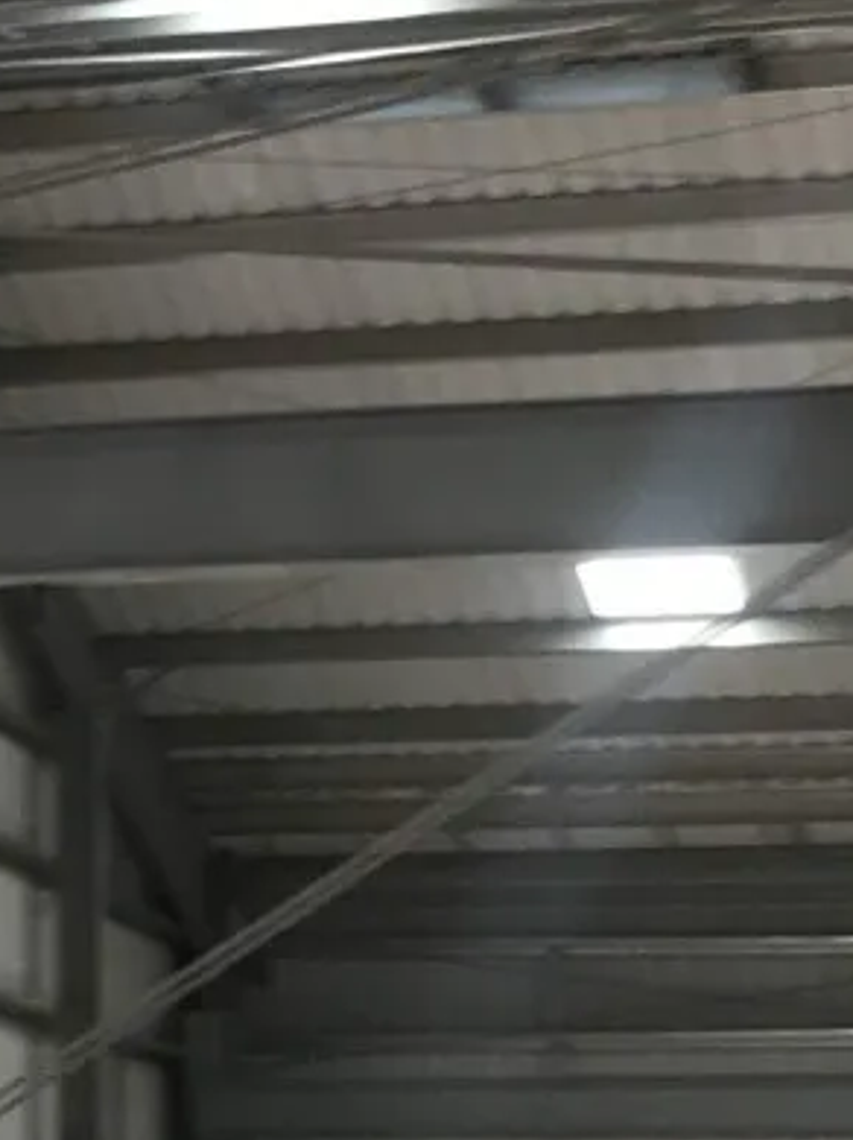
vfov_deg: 14.1
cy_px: 82
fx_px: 4539
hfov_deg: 10.6
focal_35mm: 138
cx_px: -161
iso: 32
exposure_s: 1/100
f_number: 1.8
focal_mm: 3.99
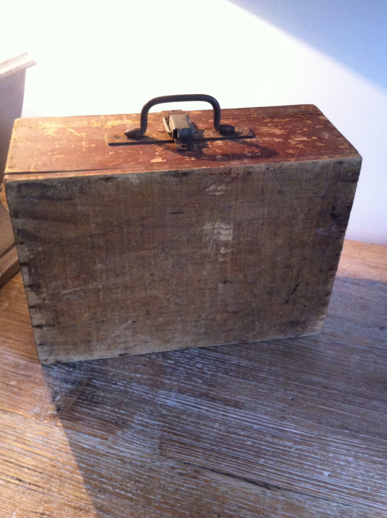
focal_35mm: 38
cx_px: 186
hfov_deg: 37.6
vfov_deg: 49.0
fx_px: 568
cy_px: 249
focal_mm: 3.85
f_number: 2.8
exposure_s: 1/17
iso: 250
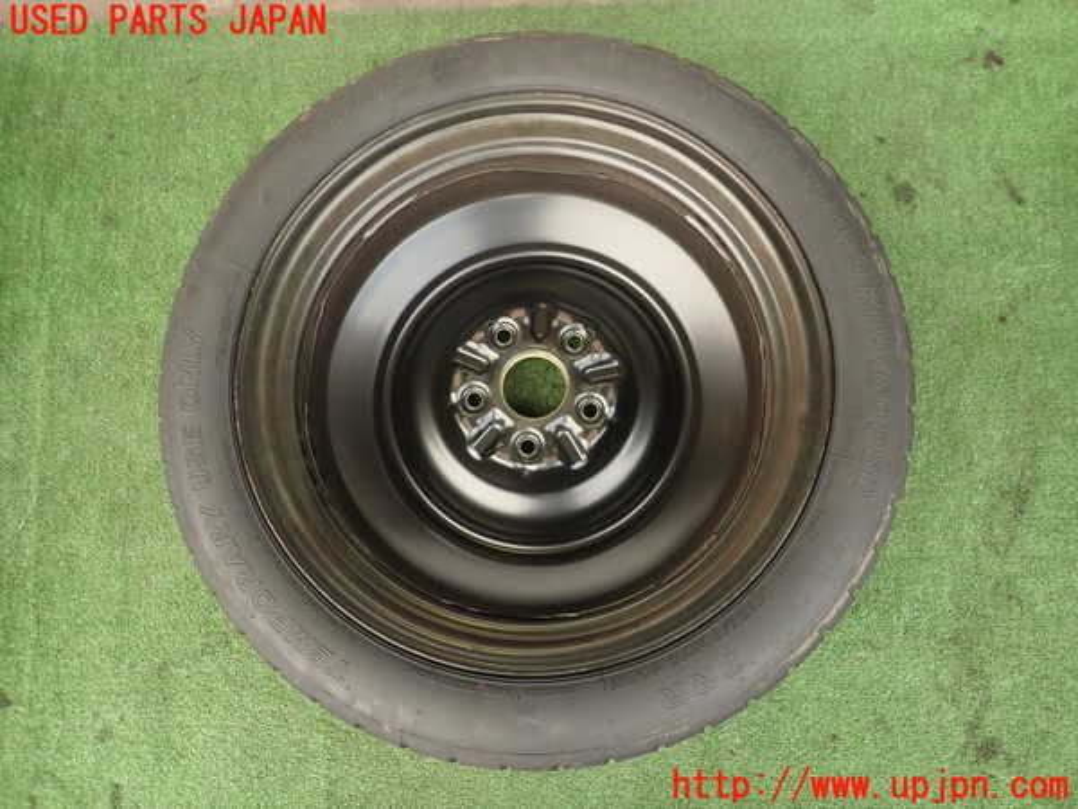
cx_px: 539
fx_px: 779
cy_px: 404
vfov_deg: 54.9
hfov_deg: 69.4
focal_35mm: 25
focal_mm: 4.5
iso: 100
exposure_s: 1/80
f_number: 2
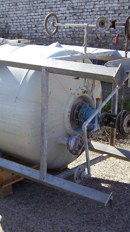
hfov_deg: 18.0
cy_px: 115
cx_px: 53
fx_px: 411
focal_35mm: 67
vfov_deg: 31.4
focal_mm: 5.97
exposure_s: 1/335
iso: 100
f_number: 4.02
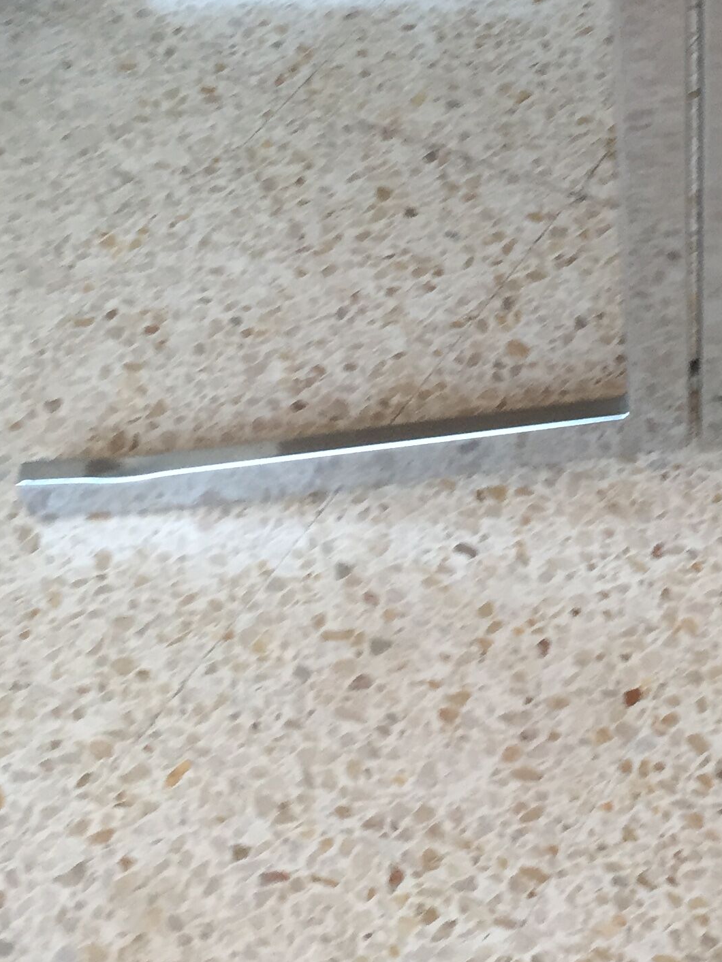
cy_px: 321
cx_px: 602
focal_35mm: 67
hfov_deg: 21.6
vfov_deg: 28.8
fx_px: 1863
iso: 125
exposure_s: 1/33
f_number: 2.2
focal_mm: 4.15
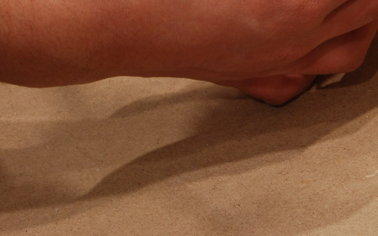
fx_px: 1988
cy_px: -84
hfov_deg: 10.6
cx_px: 495
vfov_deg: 6.7
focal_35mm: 193
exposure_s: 1/1.6
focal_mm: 48
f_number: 14
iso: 250
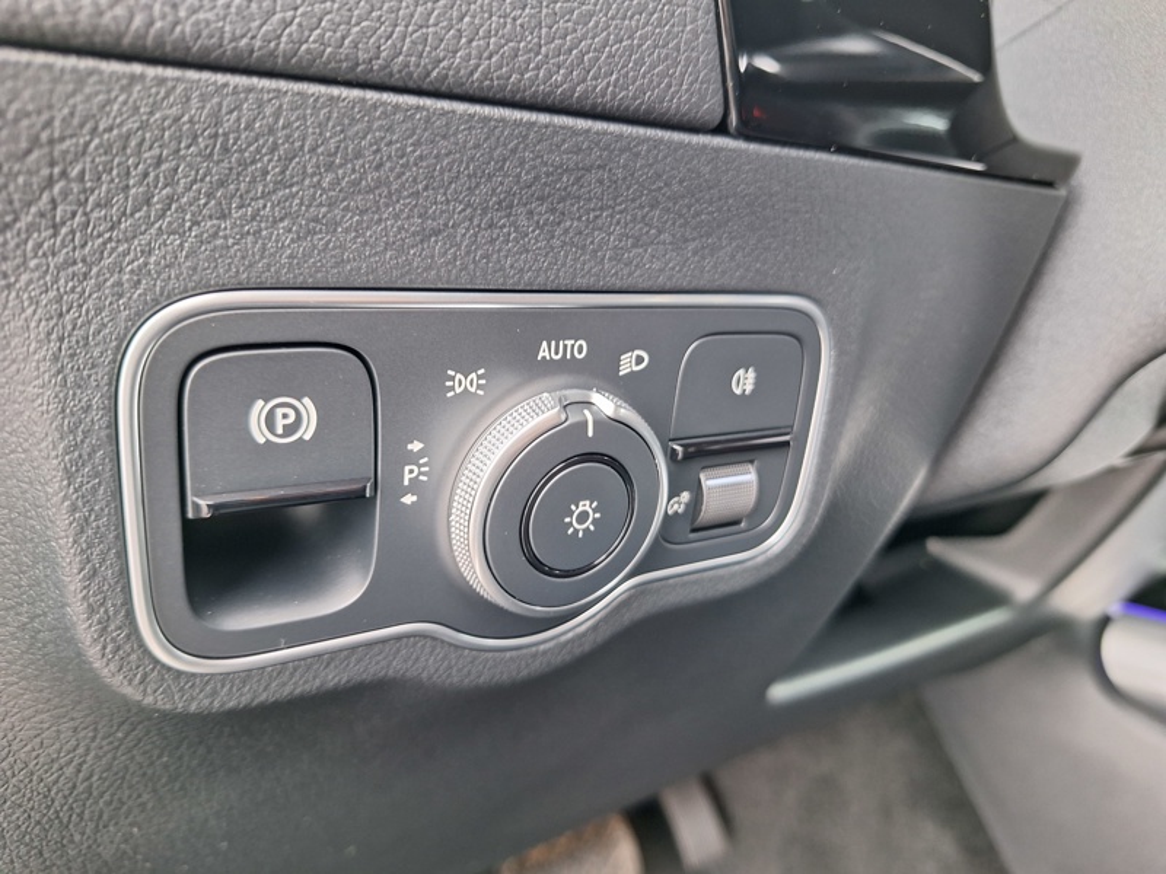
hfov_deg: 73.9
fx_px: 775
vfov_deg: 58.9
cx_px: 583
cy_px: 437
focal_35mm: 23
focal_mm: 5.54
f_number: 1.8
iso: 160
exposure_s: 1/50
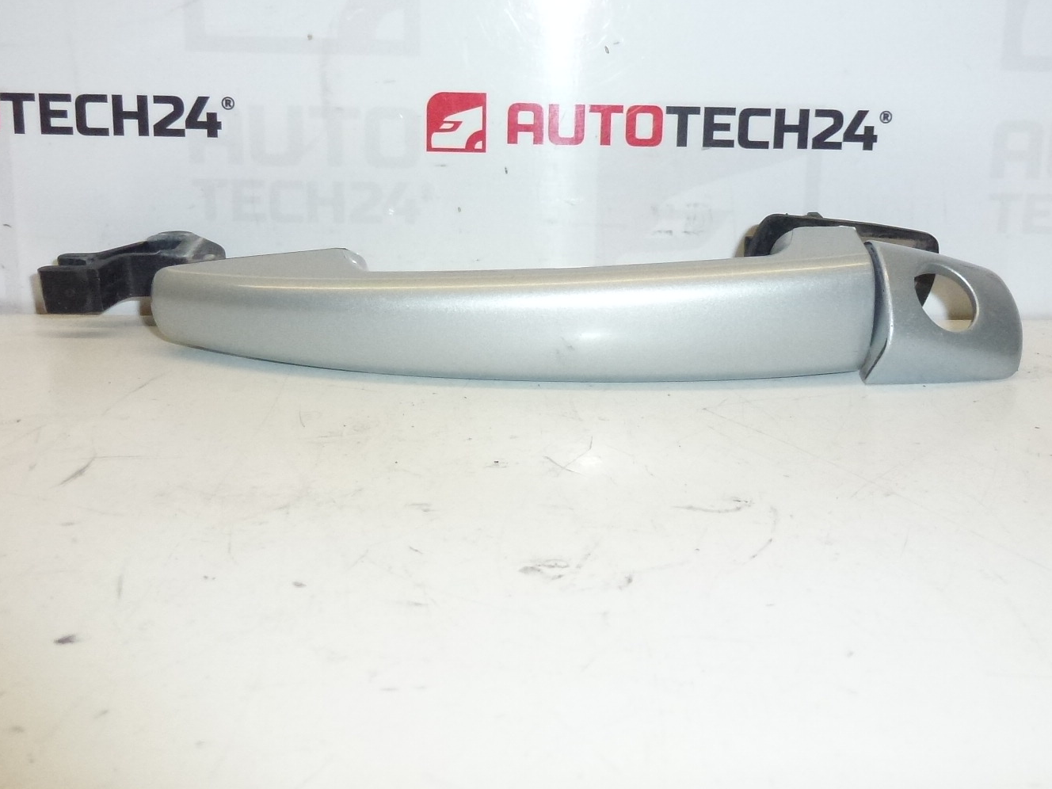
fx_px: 1124
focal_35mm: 37
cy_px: 314
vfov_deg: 38.5
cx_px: 555
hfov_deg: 50.1
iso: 400
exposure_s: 1/500
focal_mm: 4.3
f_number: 3.3
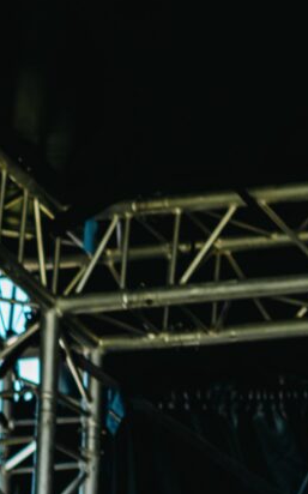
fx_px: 4263
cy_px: 1016
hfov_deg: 4.1
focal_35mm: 317
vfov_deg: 6.4
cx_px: 612
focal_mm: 50
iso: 100
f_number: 4
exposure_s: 1/80
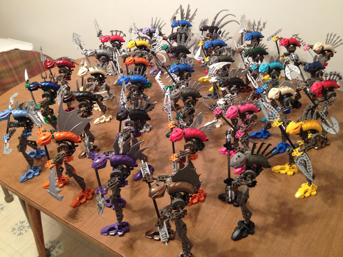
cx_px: 172
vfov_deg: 40.7
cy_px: 128
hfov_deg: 52.6
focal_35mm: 35
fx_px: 347
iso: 250
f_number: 2.4
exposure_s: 1/20
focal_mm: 4.28
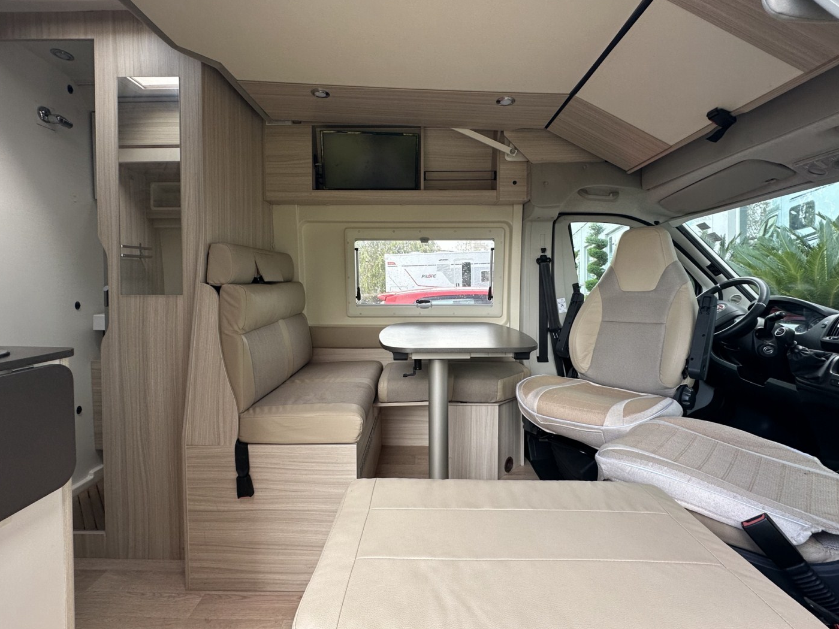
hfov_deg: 94.5
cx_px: 414
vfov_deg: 78.0
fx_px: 388
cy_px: 297
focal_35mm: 16
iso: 50
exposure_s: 1/99
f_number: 2.2
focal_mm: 2.22
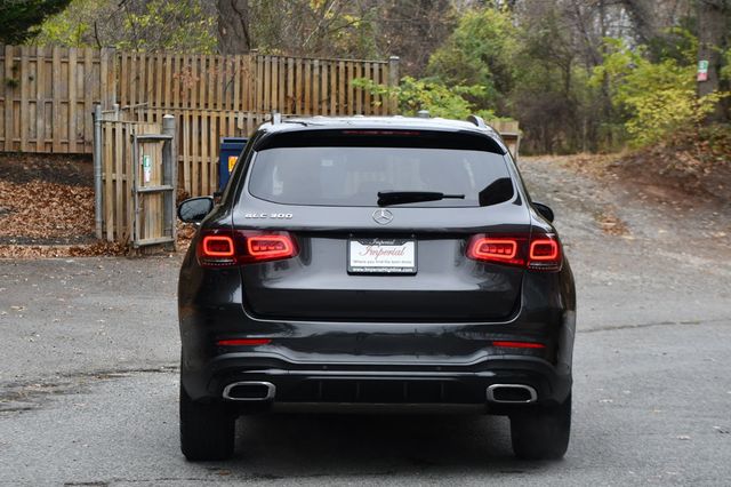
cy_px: 244
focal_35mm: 105
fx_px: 2131
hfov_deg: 19.5
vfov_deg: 13.0
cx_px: 366
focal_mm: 70
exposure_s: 1/250
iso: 320
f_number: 5.6
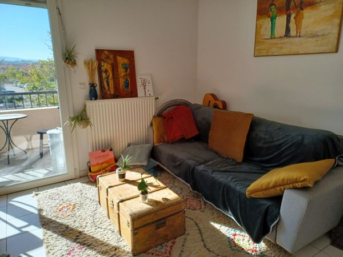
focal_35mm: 25
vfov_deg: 54.9
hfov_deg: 69.4
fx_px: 248
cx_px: 172
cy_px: 128
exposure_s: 1/131
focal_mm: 4.6
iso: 32
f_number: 1.8
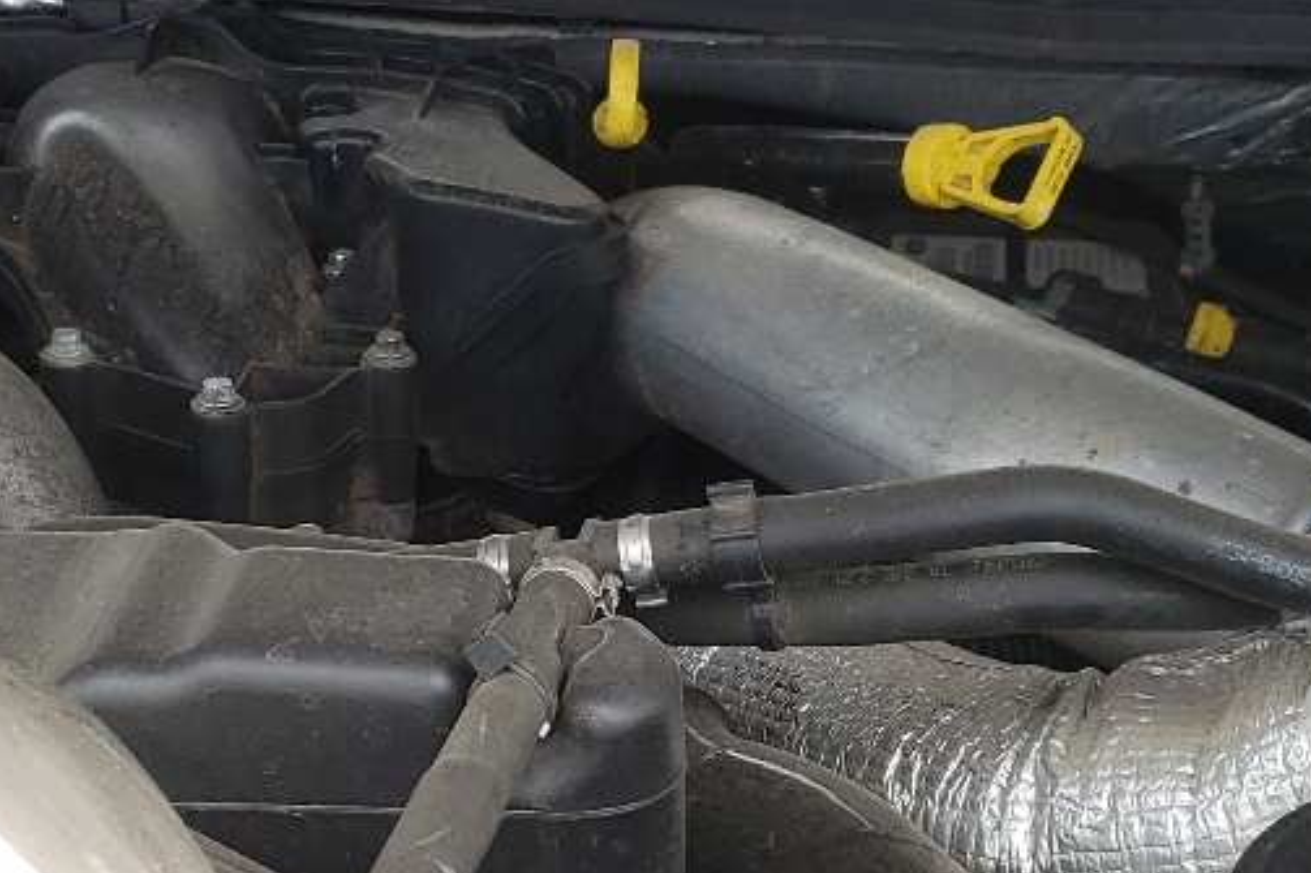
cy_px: 581
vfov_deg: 15.8
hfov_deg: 23.5
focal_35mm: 86
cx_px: 388
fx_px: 3131
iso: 50
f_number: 1.5
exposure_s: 1/588
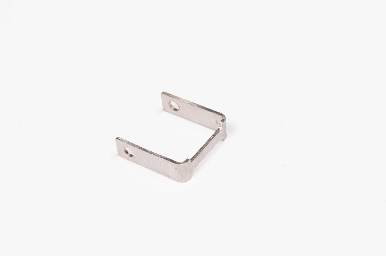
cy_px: 128
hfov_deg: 24.6
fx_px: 883
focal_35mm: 82
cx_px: 193
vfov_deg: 16.5
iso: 200
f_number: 13
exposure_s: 1/60
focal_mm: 55
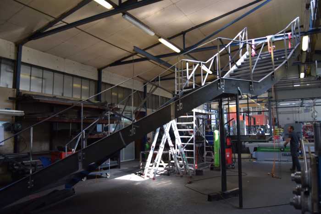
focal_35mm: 27
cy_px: 107
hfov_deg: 67.4
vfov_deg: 47.9
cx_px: 160
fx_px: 241
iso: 400
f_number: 5
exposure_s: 1/100
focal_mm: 18
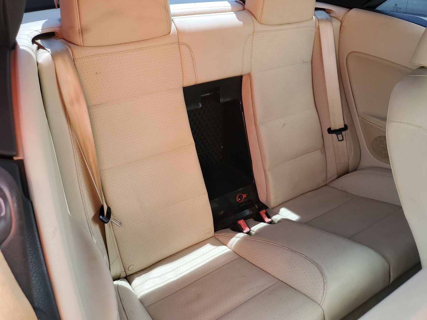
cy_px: 160
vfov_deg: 53.1
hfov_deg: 67.3
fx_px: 321
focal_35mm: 26
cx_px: 214
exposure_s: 1/102
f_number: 1.5
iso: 50
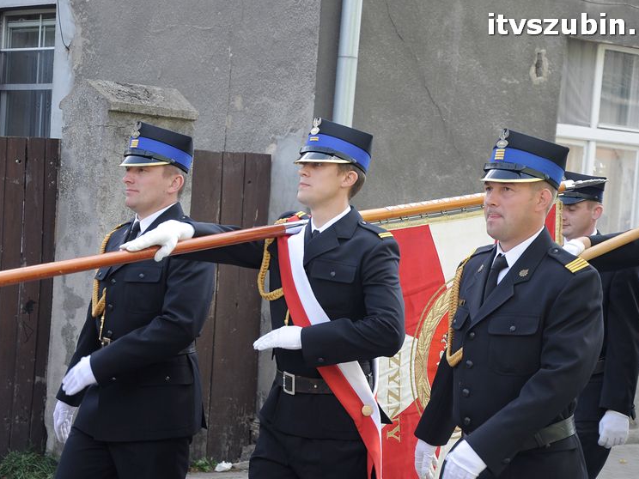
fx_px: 1883
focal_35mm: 102
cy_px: 241
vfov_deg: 14.5
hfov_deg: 19.3
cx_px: 316
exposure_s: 1/250
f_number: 5.3
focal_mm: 62
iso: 400
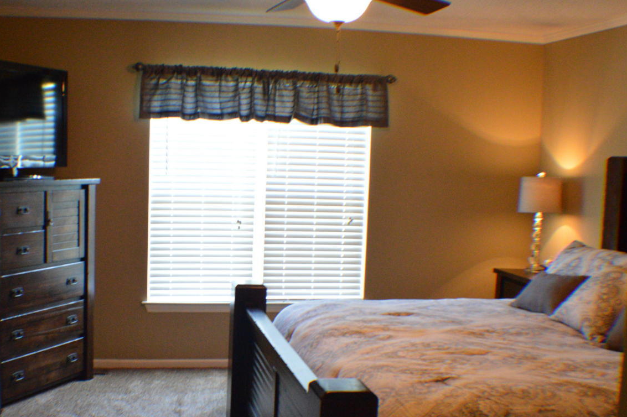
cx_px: 232
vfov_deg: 25.4
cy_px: 248
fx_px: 923
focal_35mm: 53
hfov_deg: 37.3
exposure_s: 1/60
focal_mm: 26
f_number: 4.2
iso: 2800
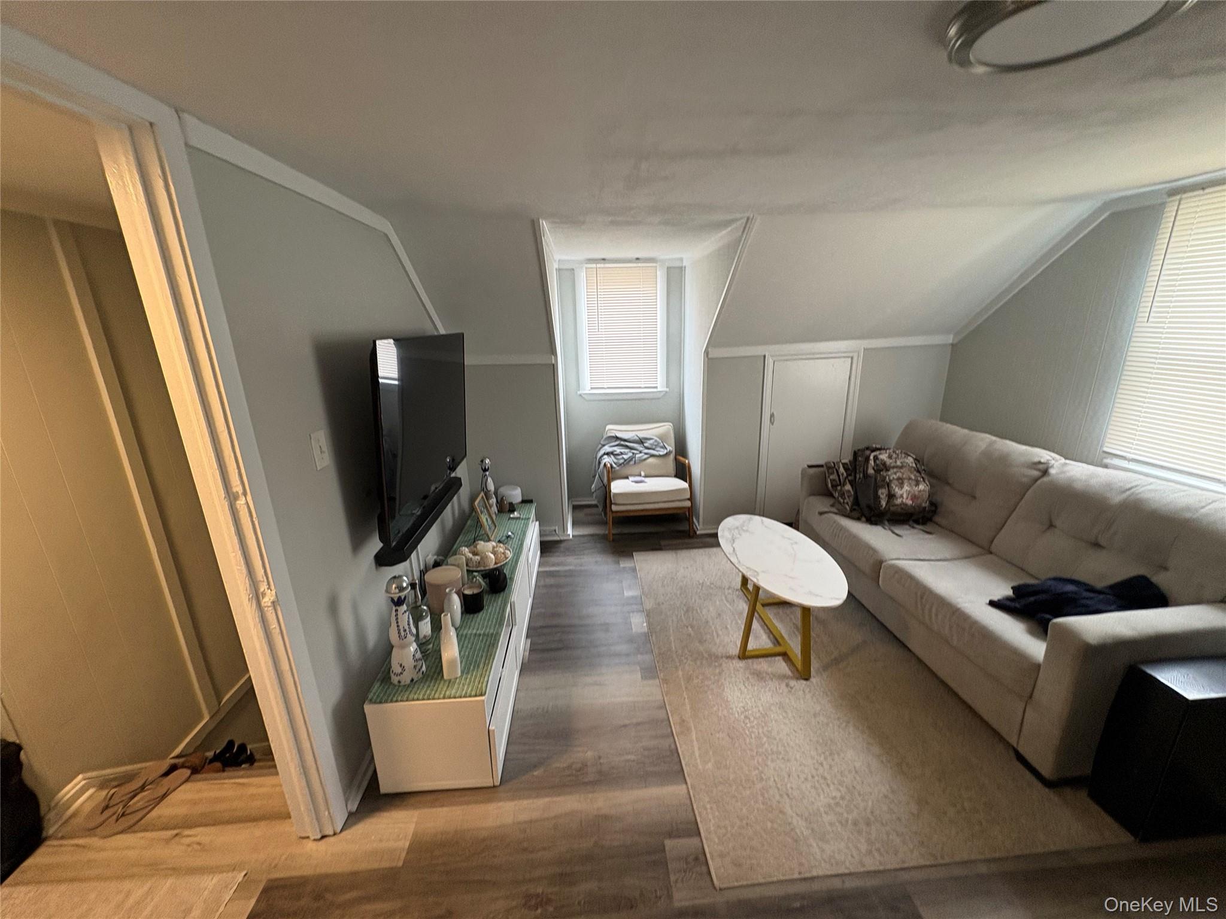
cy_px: 460
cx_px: 613
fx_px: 496
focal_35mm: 14
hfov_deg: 102.1
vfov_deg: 85.7
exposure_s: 1/60
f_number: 2.2
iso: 200
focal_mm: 2.22
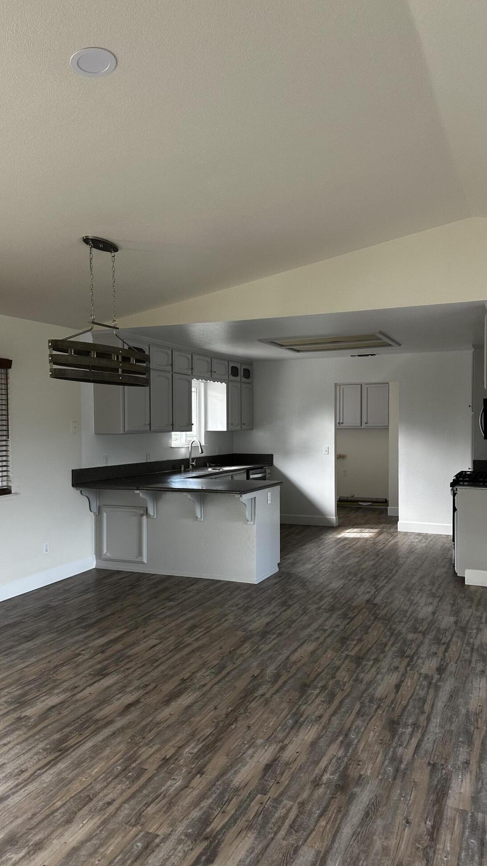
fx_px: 620
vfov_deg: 69.9
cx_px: 256
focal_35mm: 27
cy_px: 445
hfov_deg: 42.9
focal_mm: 6.86
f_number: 1.78
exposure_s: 1/60
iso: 160
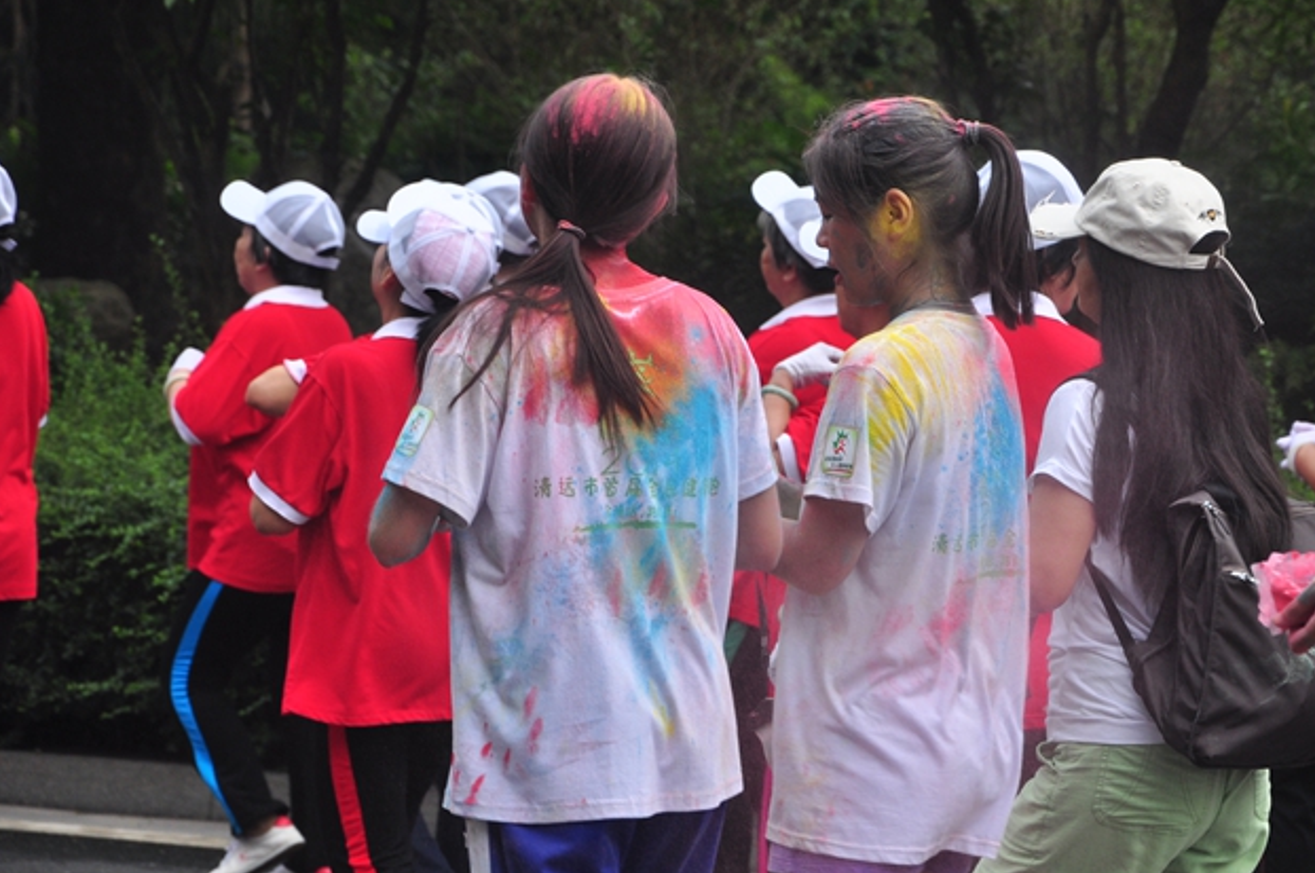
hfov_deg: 10.2
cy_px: 350
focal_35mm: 203
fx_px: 7392
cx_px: 793
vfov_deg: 6.8
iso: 250
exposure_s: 1/500
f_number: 7.1
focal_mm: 105
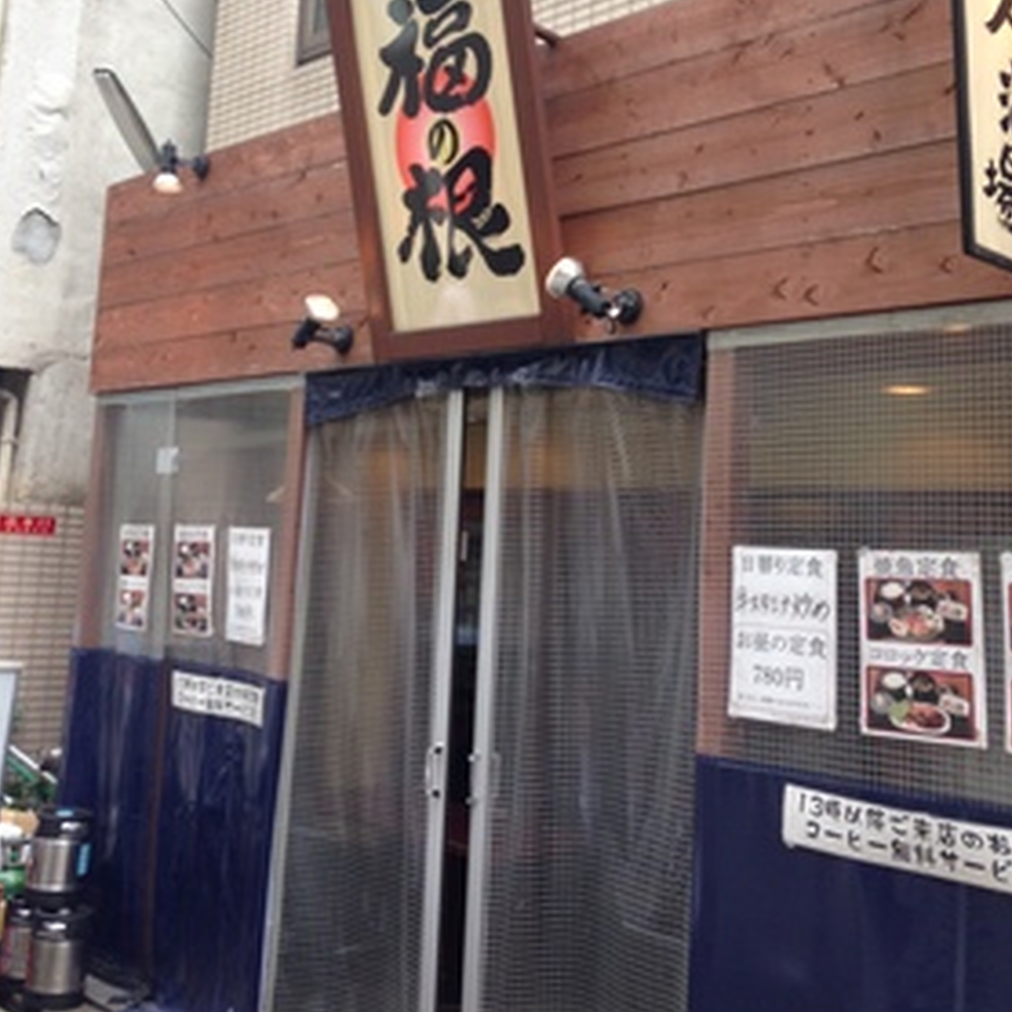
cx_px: 521
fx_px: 1389
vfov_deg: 39.8
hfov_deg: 40.0
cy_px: 393
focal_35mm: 42
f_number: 2.4
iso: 50
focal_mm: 4.12
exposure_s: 1/196
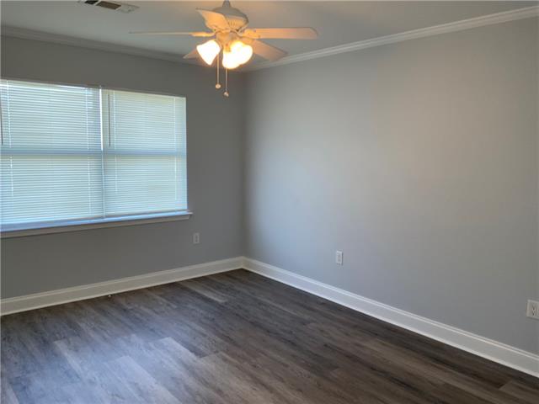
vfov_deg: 48.2
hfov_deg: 61.7
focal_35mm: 29
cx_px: 270
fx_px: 452
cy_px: 202
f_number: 1.8
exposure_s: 1/120
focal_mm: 3
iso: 50
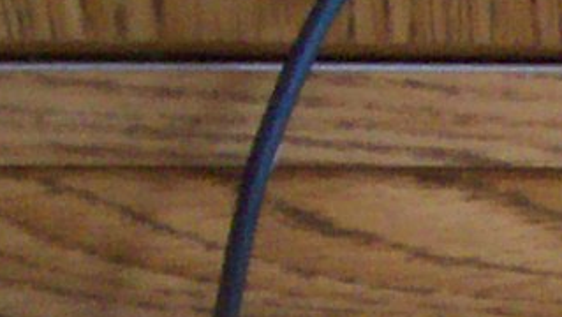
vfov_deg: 4.2
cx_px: 1686
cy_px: 821
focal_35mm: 283
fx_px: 4220
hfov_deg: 6.9
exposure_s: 1/8.84
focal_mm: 5.9
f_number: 4.5
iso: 200
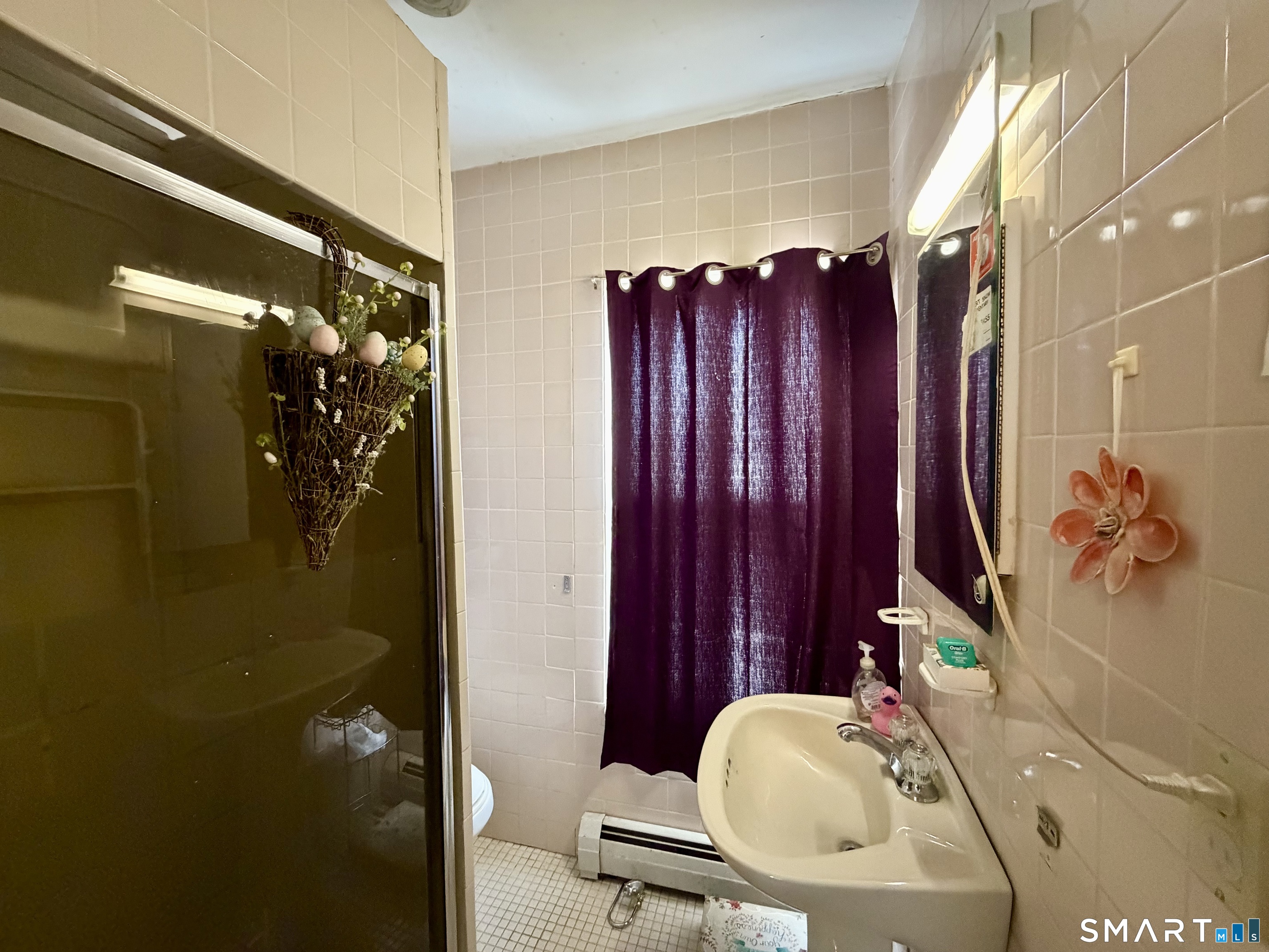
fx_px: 513
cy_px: 476
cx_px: 634
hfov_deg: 102.1
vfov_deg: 85.7
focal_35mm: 14
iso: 1000
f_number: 2.2
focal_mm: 2.22
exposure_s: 1/60
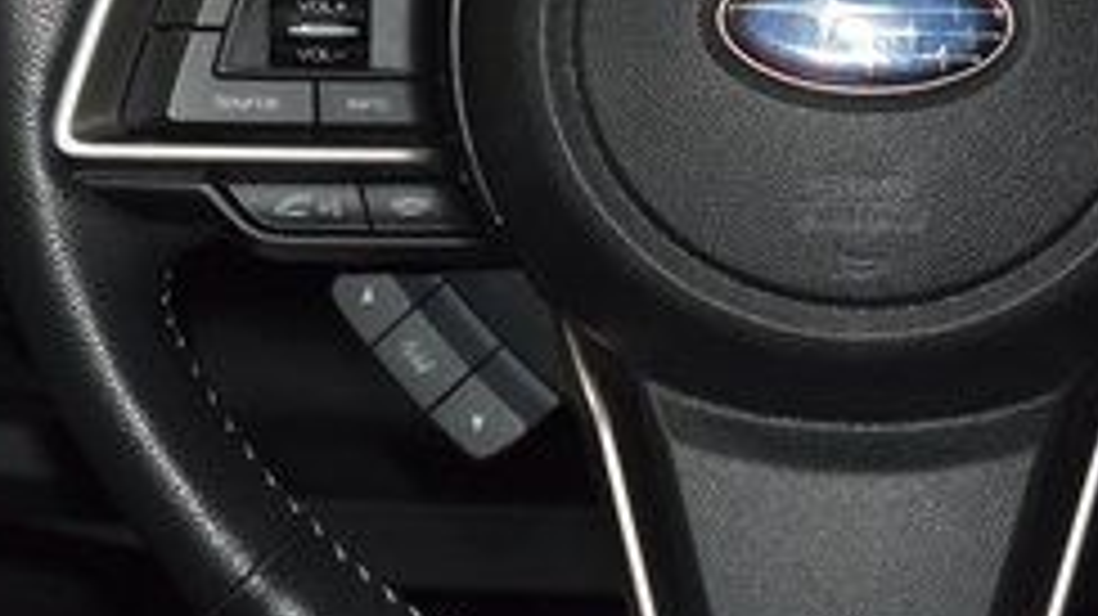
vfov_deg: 10.1
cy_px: -20
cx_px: 873
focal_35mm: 119
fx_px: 3474
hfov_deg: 17.8
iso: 1100
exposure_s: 1/50
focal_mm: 29
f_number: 3.8
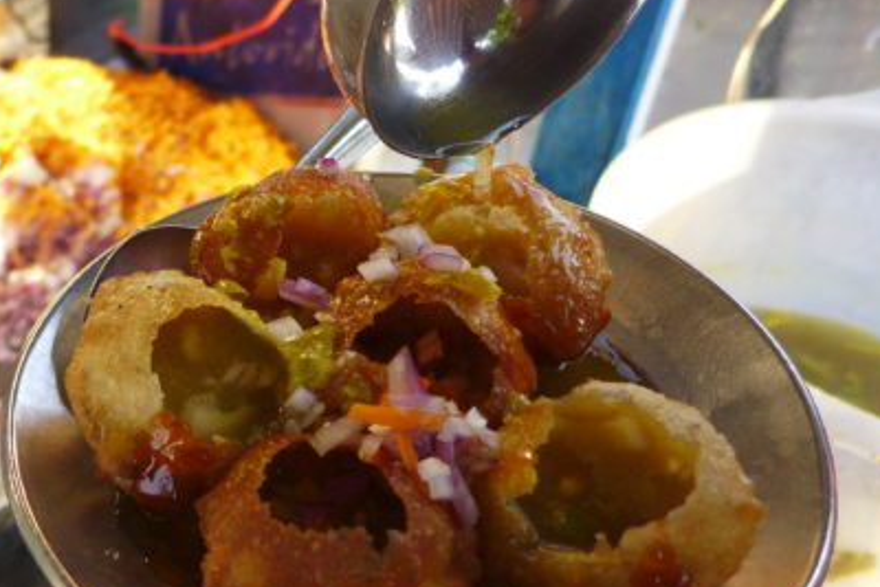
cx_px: 66
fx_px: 1174
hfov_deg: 38.0
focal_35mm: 48
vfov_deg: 27.6
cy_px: 466
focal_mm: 4.7
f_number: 1.4
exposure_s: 1/500
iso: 100
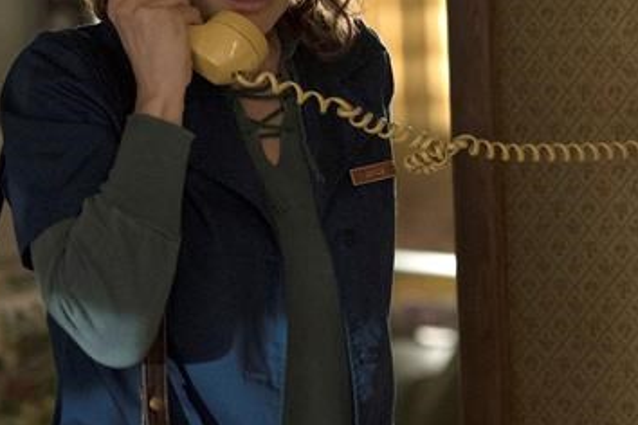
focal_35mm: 248
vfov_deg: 5.5
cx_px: 447
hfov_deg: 8.3
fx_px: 4395
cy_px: 99
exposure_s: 1/160
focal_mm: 135
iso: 5000
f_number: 4
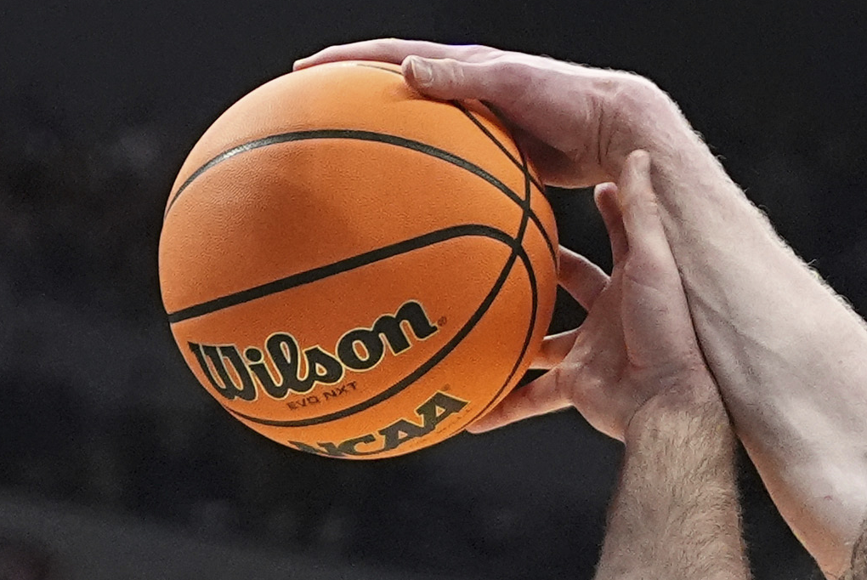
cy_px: 984
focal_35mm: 405
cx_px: 929
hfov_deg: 5.1
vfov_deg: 3.4
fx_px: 9762
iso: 5000
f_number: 3.2
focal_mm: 70
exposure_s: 1/1600
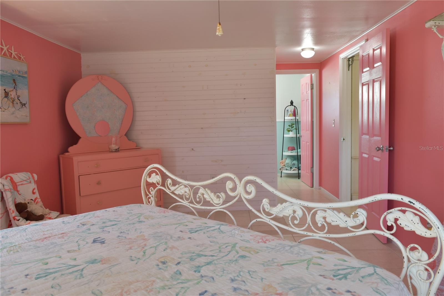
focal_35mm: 27
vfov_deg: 47.9
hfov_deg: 67.4
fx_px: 333
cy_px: 148
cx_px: 222
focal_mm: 18
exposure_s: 1/20
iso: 400
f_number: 7.1
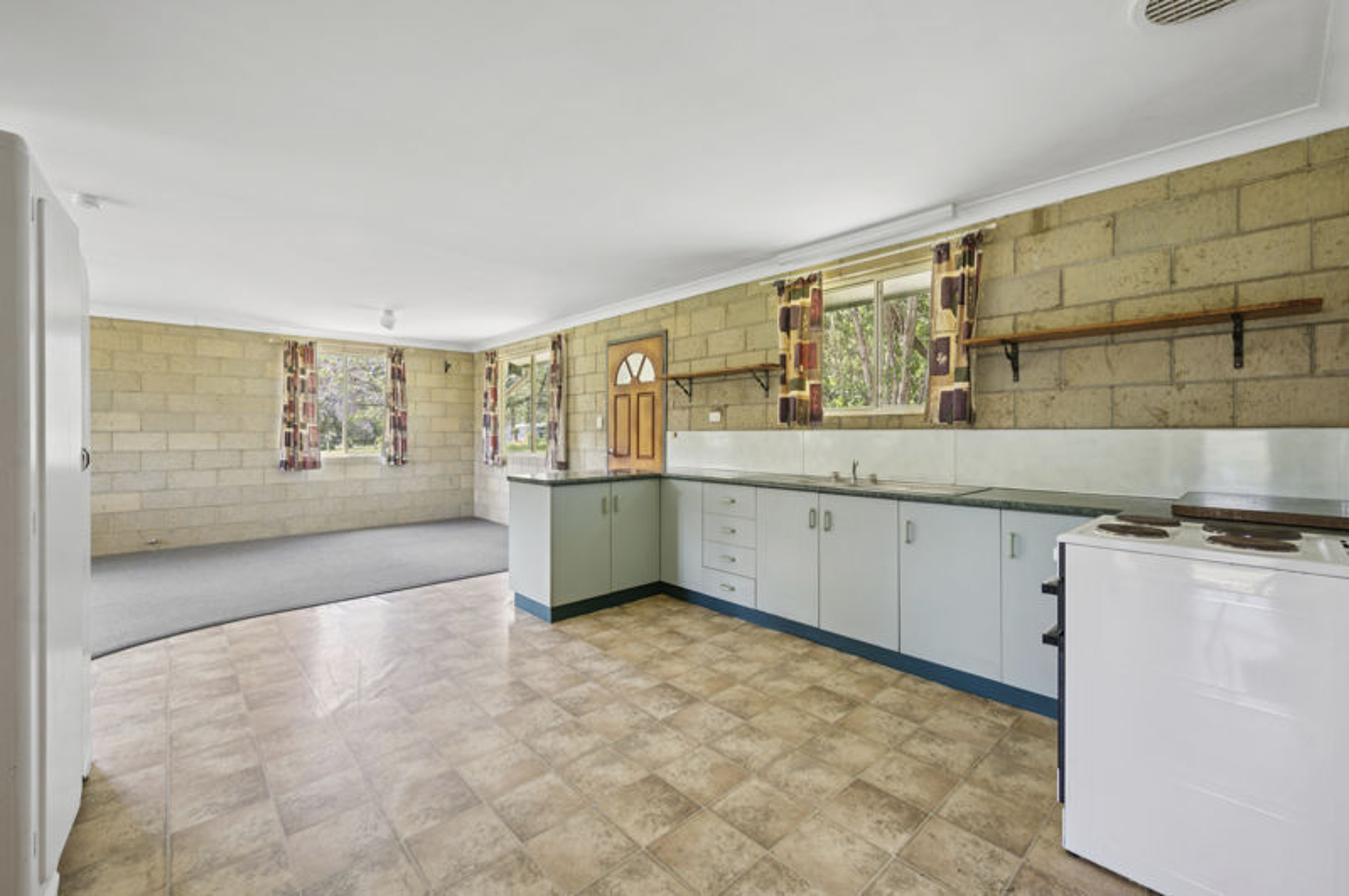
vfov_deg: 79.1
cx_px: 674
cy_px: 448
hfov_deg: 102.3
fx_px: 543
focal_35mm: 14
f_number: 7.1
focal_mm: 14.5
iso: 200
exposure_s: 1/15
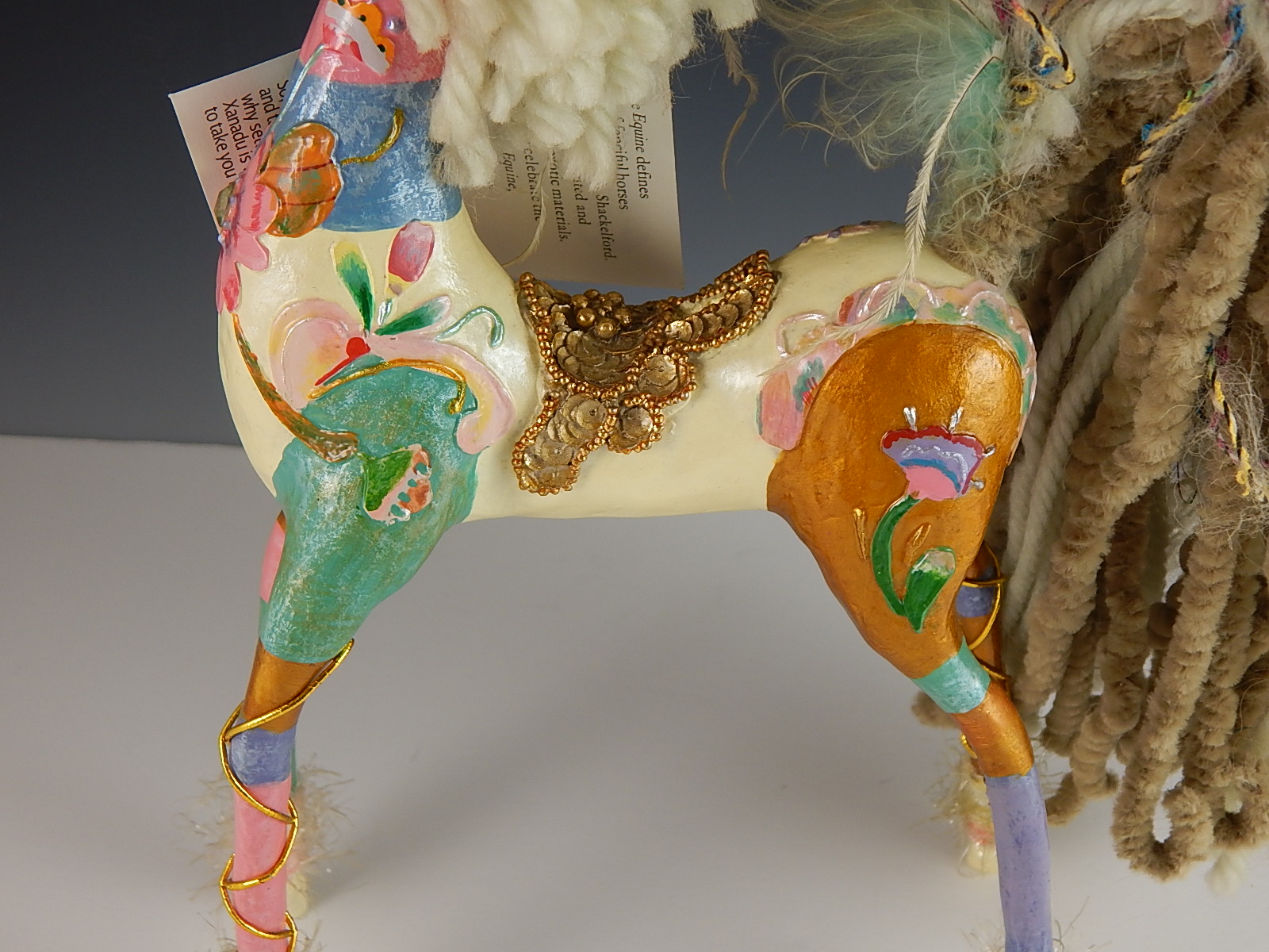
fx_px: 1576
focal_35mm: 43
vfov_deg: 33.6
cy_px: 476
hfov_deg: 43.9
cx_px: 634
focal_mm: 7.7
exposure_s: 1/50
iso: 125
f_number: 3.6
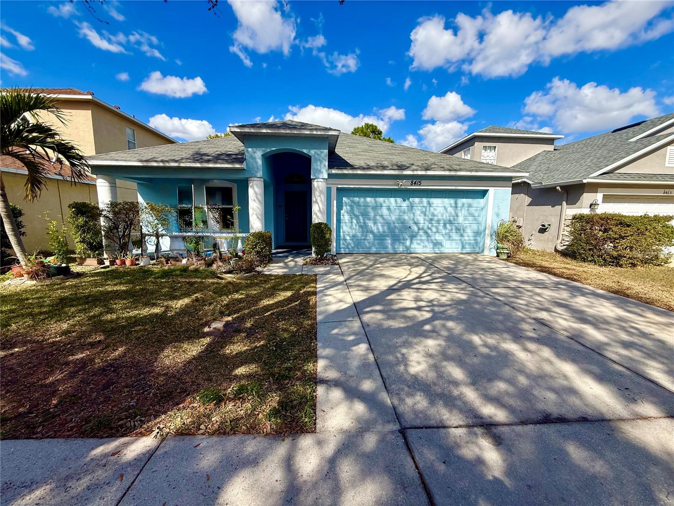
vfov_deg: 85.7
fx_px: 273
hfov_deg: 102.1
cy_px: 253
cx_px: 337
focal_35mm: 14
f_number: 2.2
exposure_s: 1/1613
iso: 50
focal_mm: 2.22
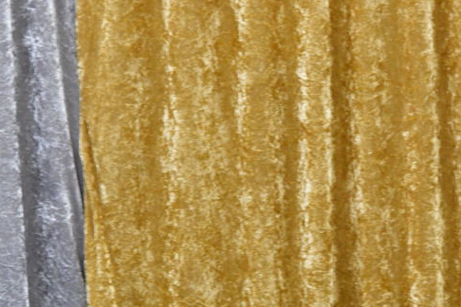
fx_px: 7375
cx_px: 372
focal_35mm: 576
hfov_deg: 3.6
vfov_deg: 2.4
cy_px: 227
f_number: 5.6
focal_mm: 200
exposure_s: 1/100
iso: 2500
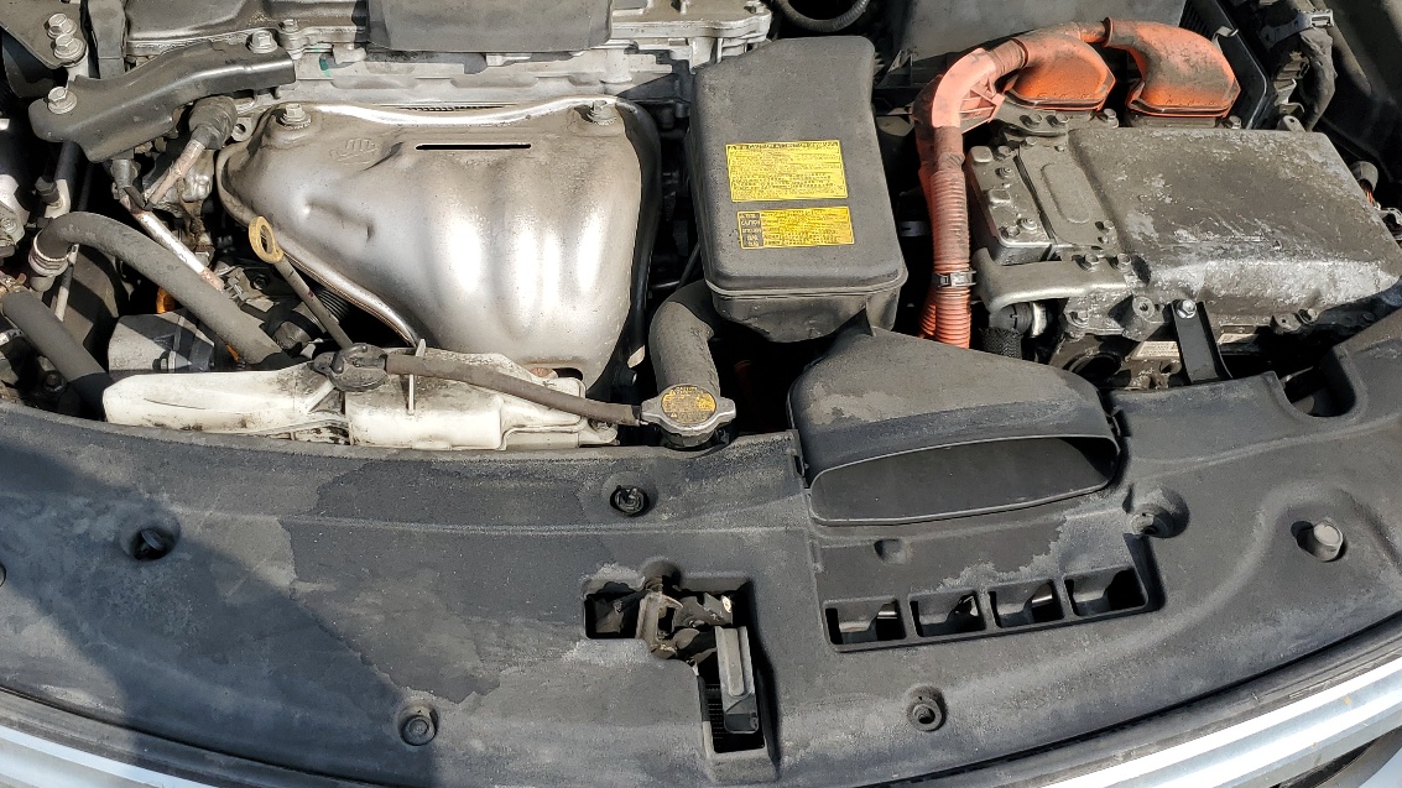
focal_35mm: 40
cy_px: 287
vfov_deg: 29.6
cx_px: 588
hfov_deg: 50.3
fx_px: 1487
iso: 50
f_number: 1.5
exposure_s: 1/2000
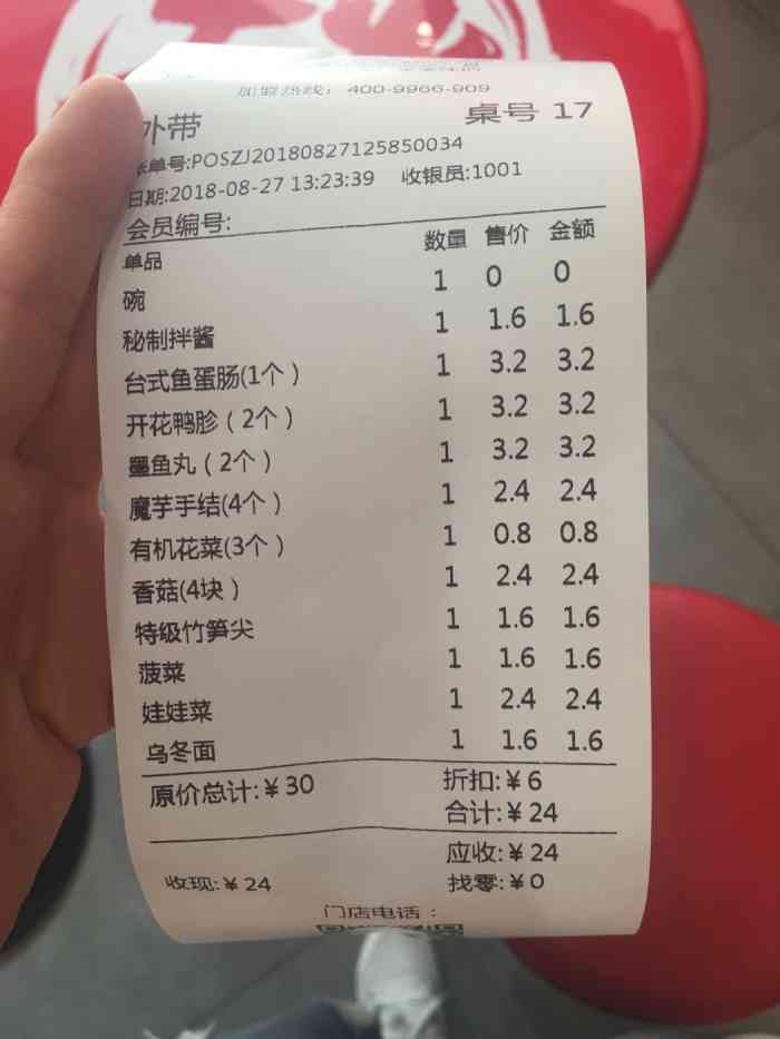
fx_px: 871
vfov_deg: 61.7
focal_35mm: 29
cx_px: 390
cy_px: 520
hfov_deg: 48.2
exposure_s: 1/33
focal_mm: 4.15
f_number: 2.2
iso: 25
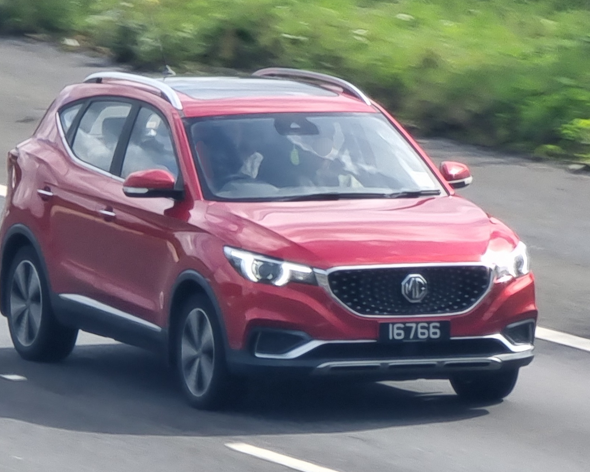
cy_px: 243
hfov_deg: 7.1
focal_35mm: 273
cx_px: 252
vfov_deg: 5.7
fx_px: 4767
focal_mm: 30.6
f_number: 4.9
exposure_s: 1/164
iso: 50
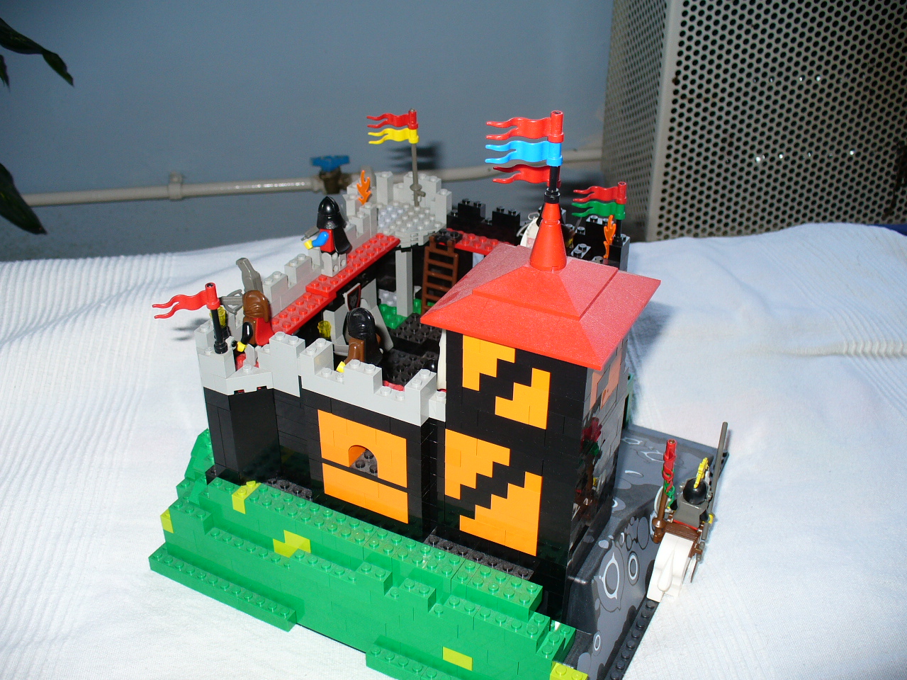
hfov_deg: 50.1
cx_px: 454
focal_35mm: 37
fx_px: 969
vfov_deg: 38.7
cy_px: 340
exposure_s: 1/30
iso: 80
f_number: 2.8
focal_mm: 6.1
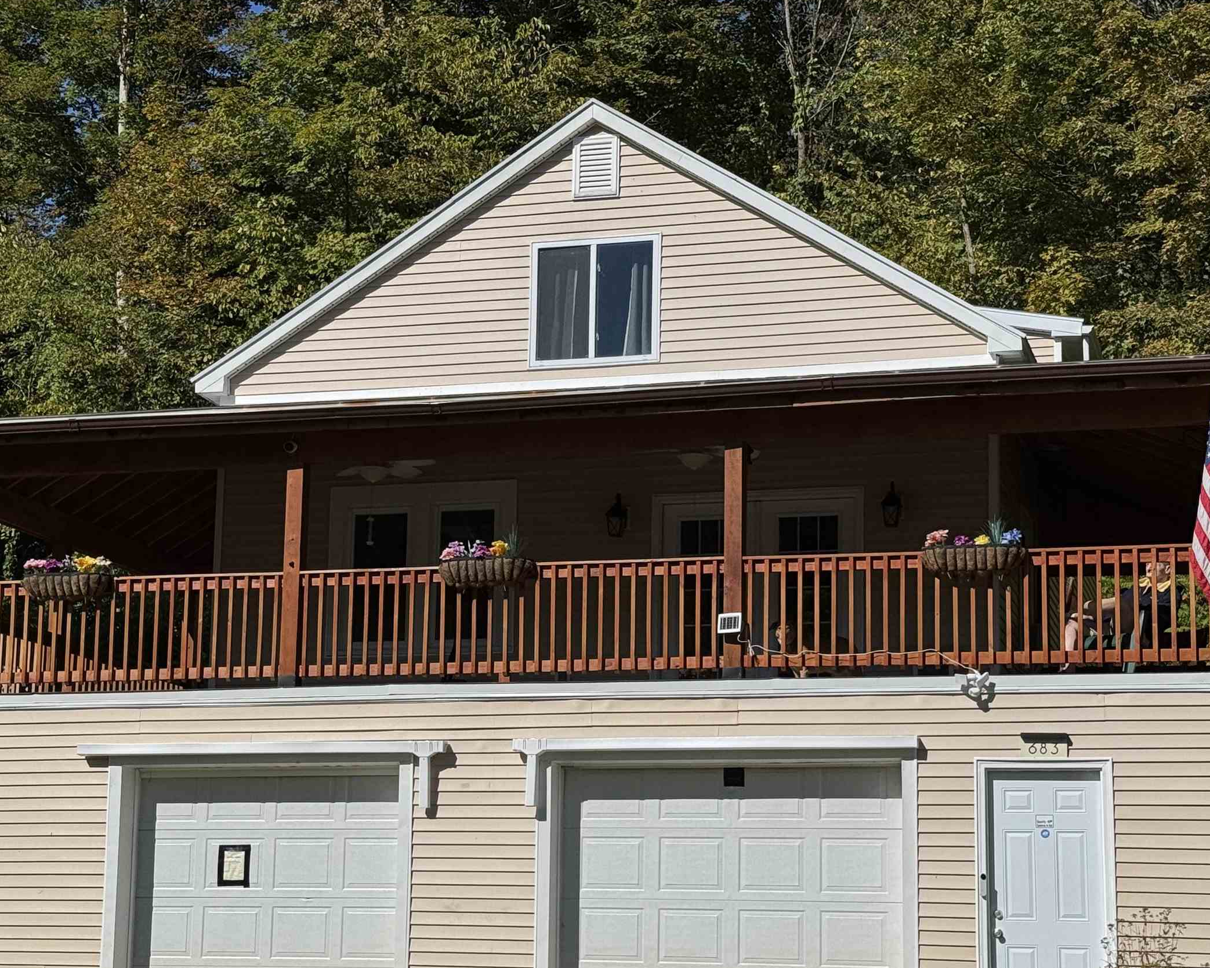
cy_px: 577
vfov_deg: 22.1
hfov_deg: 27.5
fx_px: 2471
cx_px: 538
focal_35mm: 69
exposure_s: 1/12500
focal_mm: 6.76
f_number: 1.78
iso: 80
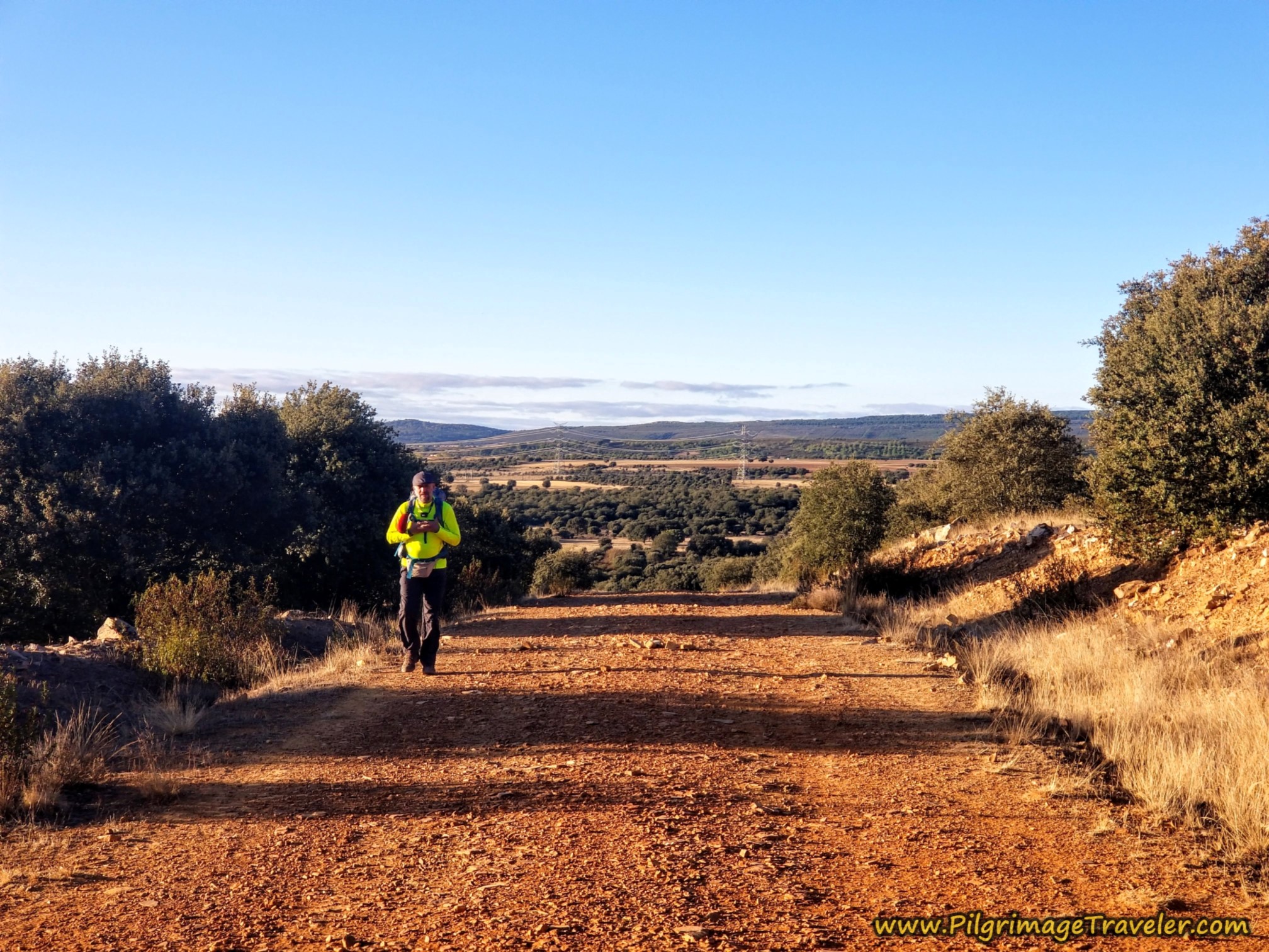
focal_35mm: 52
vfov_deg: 28.0
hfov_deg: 36.8
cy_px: 476
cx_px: 634
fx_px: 1906
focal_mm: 6
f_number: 2.4
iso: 25
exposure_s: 1/463
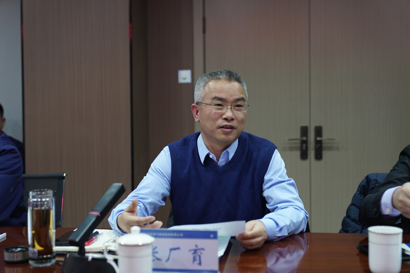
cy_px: 136
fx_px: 558
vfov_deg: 27.5
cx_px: 205
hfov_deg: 40.3
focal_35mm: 49
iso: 1600
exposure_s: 1/125
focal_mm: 49
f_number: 2.8
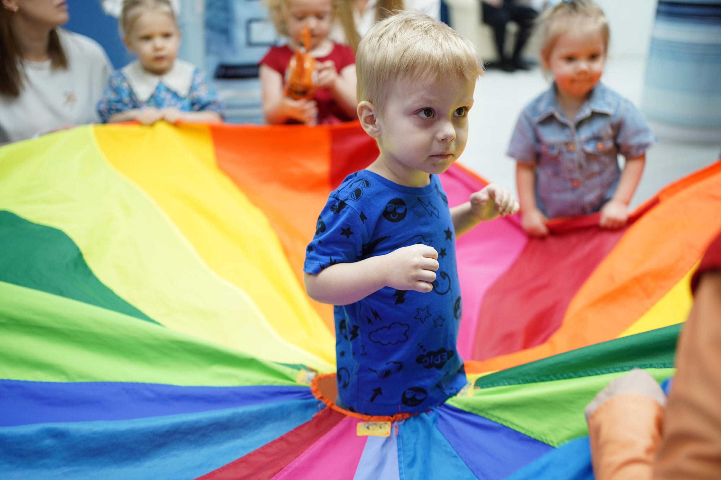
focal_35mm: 35
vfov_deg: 37.9
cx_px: 360
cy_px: 240
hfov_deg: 54.4
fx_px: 701
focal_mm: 35
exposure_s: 1/125
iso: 320
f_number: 2.2
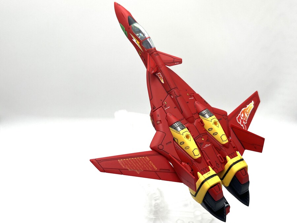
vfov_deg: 53.1
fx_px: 223
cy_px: 112
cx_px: 148
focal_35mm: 26
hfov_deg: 67.3
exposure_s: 1/369
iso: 50
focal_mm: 5.1
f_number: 1.6
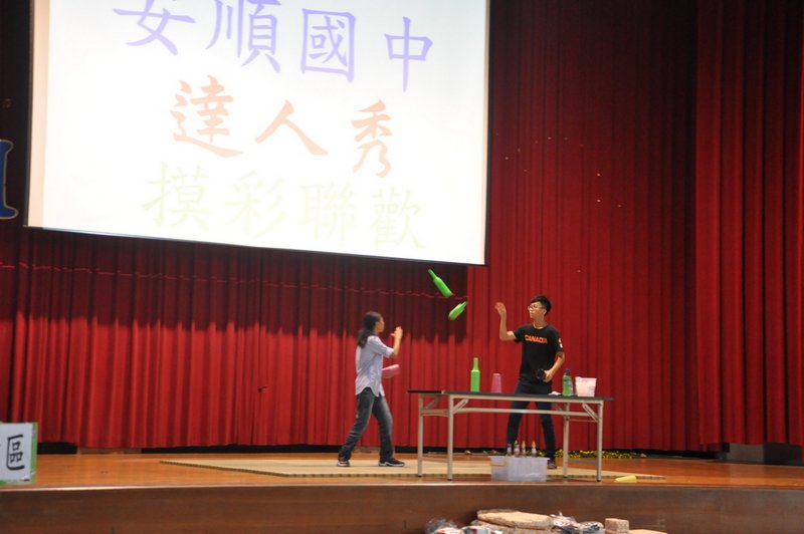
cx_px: 402
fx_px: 1406
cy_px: 267
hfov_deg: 31.9
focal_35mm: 63
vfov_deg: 21.5
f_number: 4.8
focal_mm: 42
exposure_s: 1/30
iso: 1600
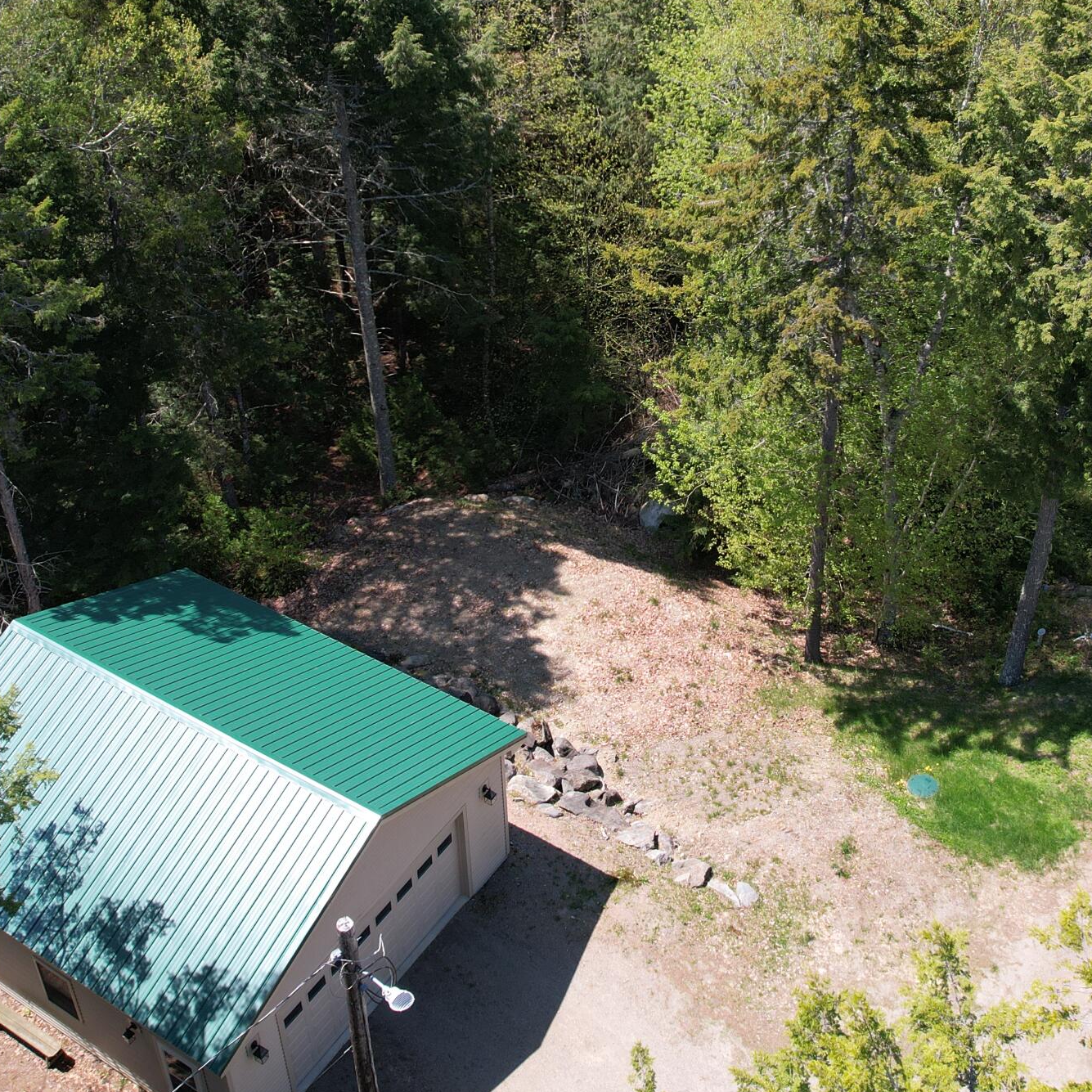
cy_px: 323
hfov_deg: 40.0
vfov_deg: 39.3
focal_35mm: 42
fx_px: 1499
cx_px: 616
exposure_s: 1/800
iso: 100
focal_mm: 8.38
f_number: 2.8
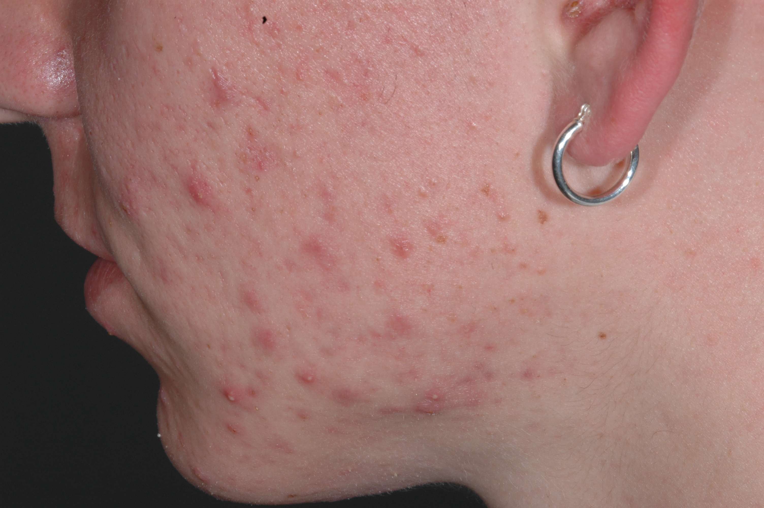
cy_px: 254
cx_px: 382
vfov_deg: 8.7
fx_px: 3340
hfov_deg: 13.1
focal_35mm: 158
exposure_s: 1/500
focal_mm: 105
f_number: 32
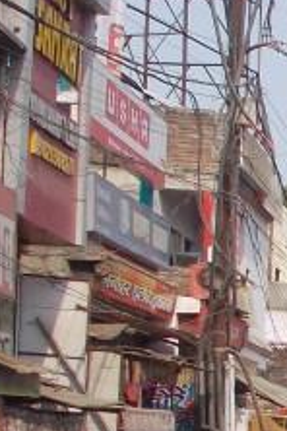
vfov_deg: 14.0
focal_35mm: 144
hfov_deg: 8.8
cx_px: 659
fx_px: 1722
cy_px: 470
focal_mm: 5.3
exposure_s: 1/125
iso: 80
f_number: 8.6
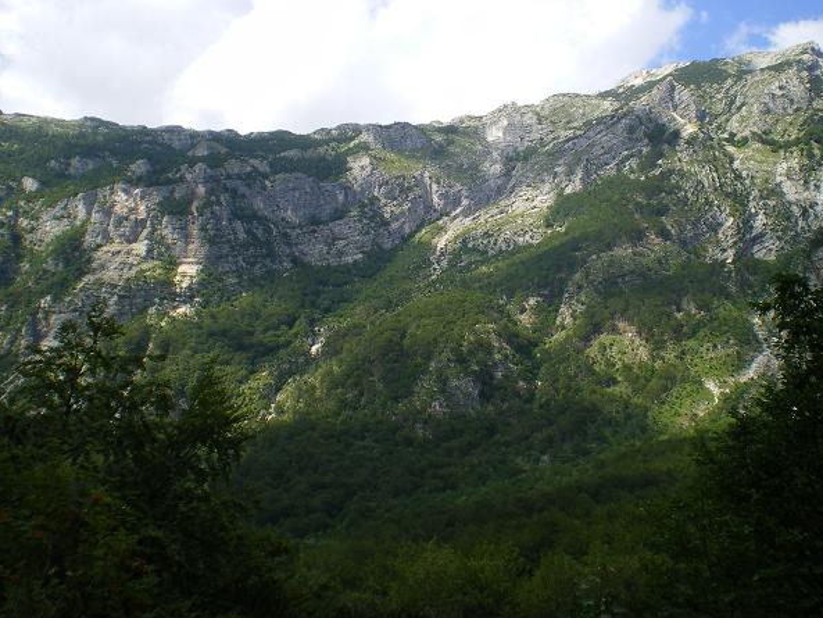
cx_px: 443
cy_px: 287
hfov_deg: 45.7
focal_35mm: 41
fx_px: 975
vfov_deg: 35.1
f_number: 4.6
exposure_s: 1/200
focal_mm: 6.3
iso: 64
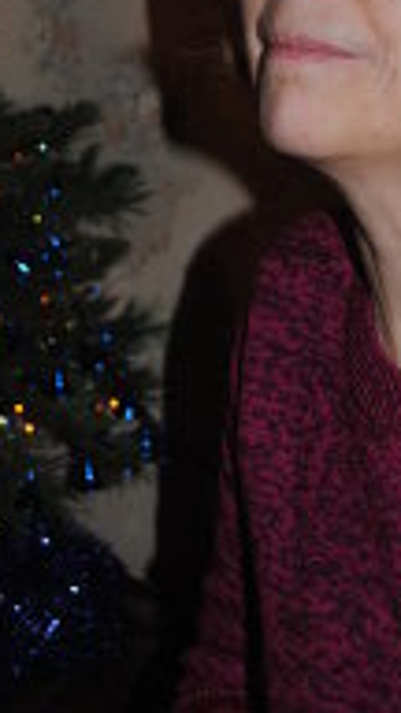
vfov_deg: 22.8
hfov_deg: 13.1
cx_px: 254
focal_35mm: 92
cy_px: 128
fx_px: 1740
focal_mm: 29
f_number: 4.5
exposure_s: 1/60
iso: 200
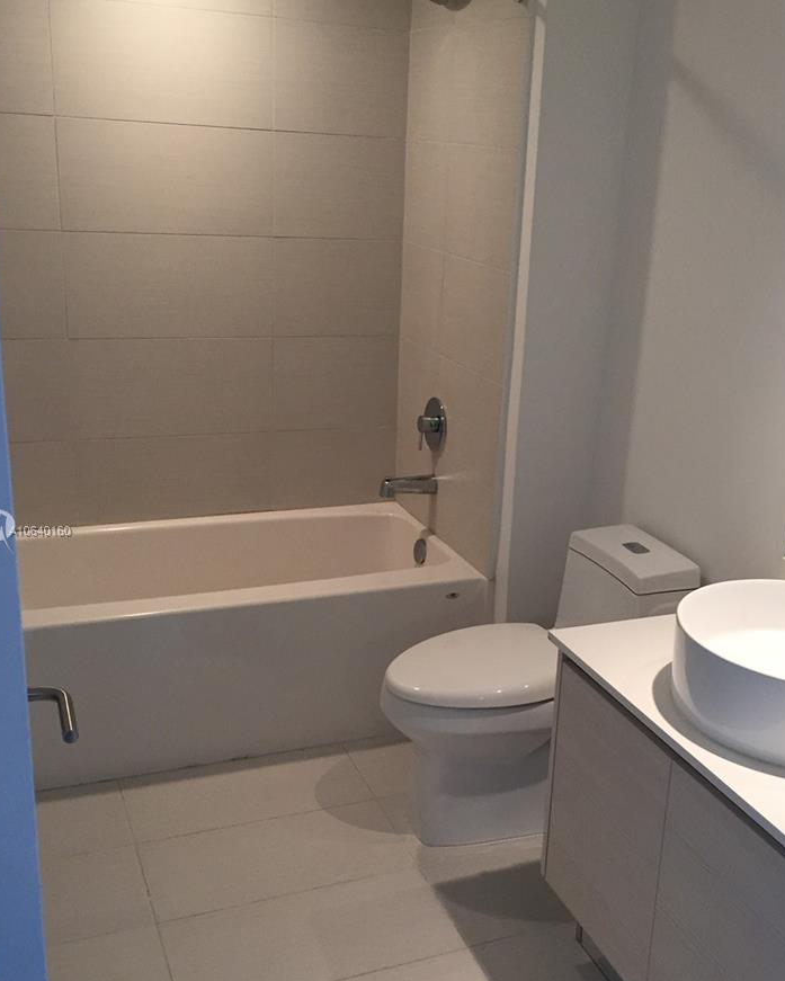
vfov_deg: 46.8
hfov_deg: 38.1
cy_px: 532
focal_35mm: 39
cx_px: 478
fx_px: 1132
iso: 50
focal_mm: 4.15
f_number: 2.2
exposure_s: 1/30
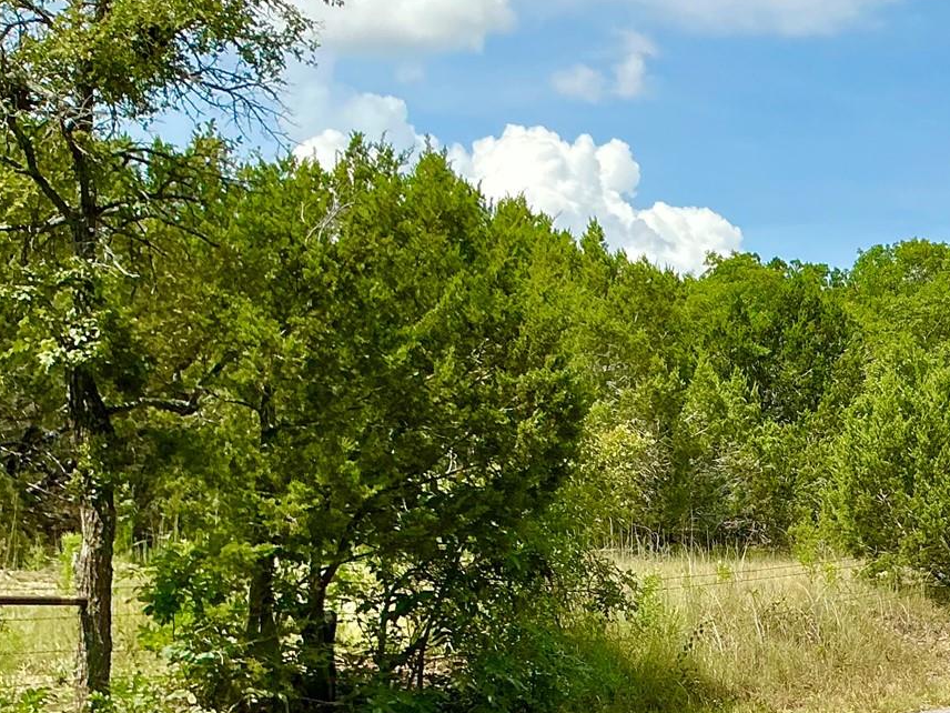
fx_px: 1839
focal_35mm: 67
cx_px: 1090
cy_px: 597
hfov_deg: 26.3
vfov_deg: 21.6
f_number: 1.8
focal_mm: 3
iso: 25
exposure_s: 1/1912
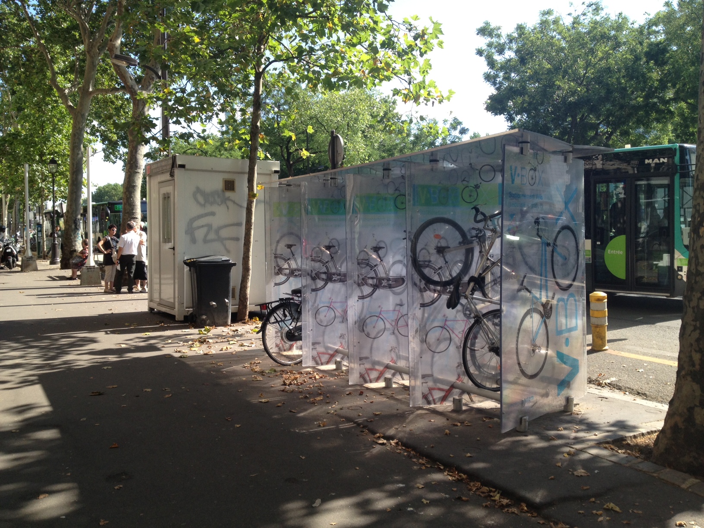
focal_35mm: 35
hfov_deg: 52.6
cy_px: 264
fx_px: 712
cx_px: 352
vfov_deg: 40.7
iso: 50
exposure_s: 1/536
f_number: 2.4
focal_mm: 4.28
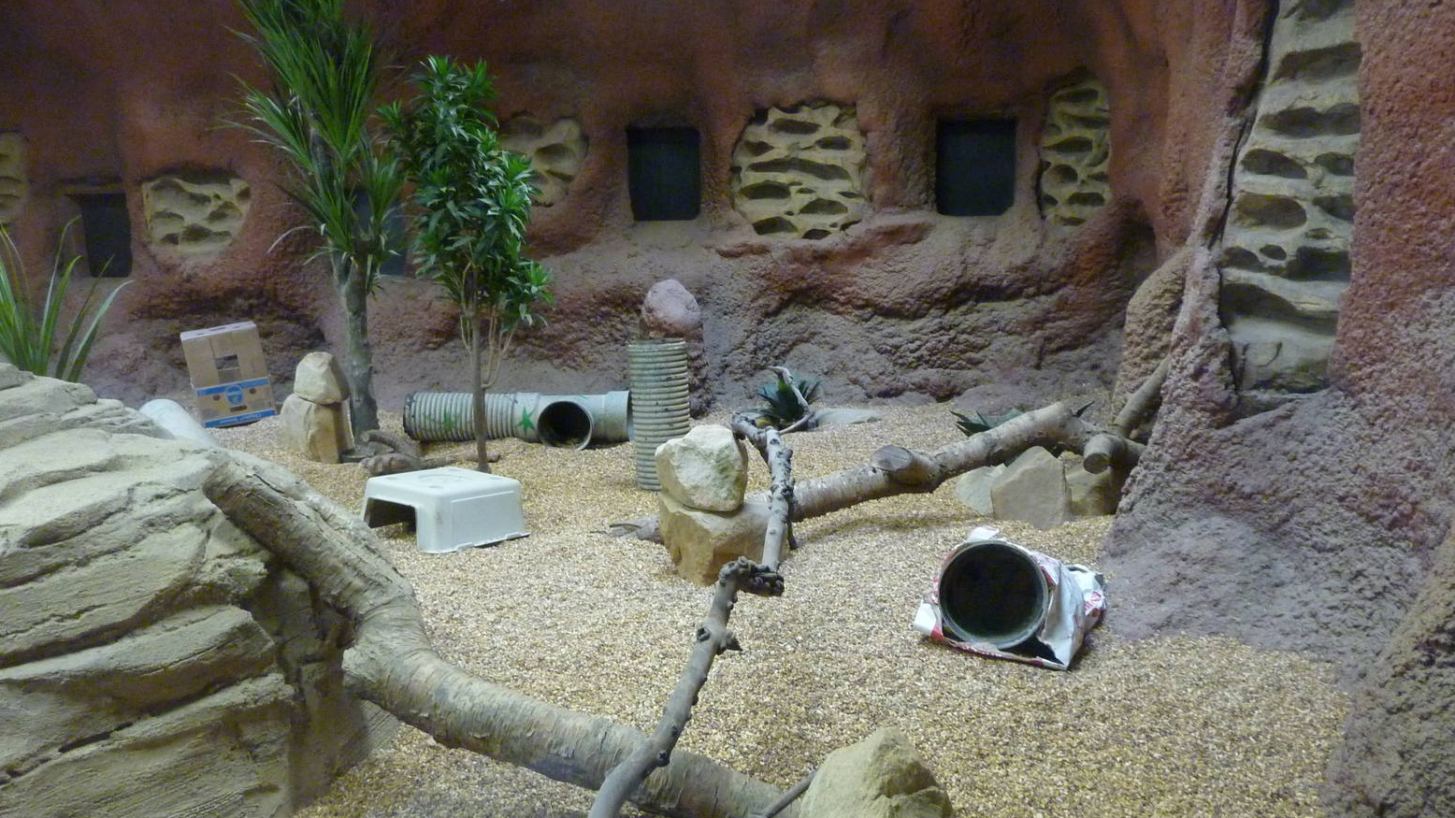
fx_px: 1080
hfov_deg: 67.9
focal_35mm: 28
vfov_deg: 41.1
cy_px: 519
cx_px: 727
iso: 400
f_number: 3.3
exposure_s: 1/20
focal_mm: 4.1
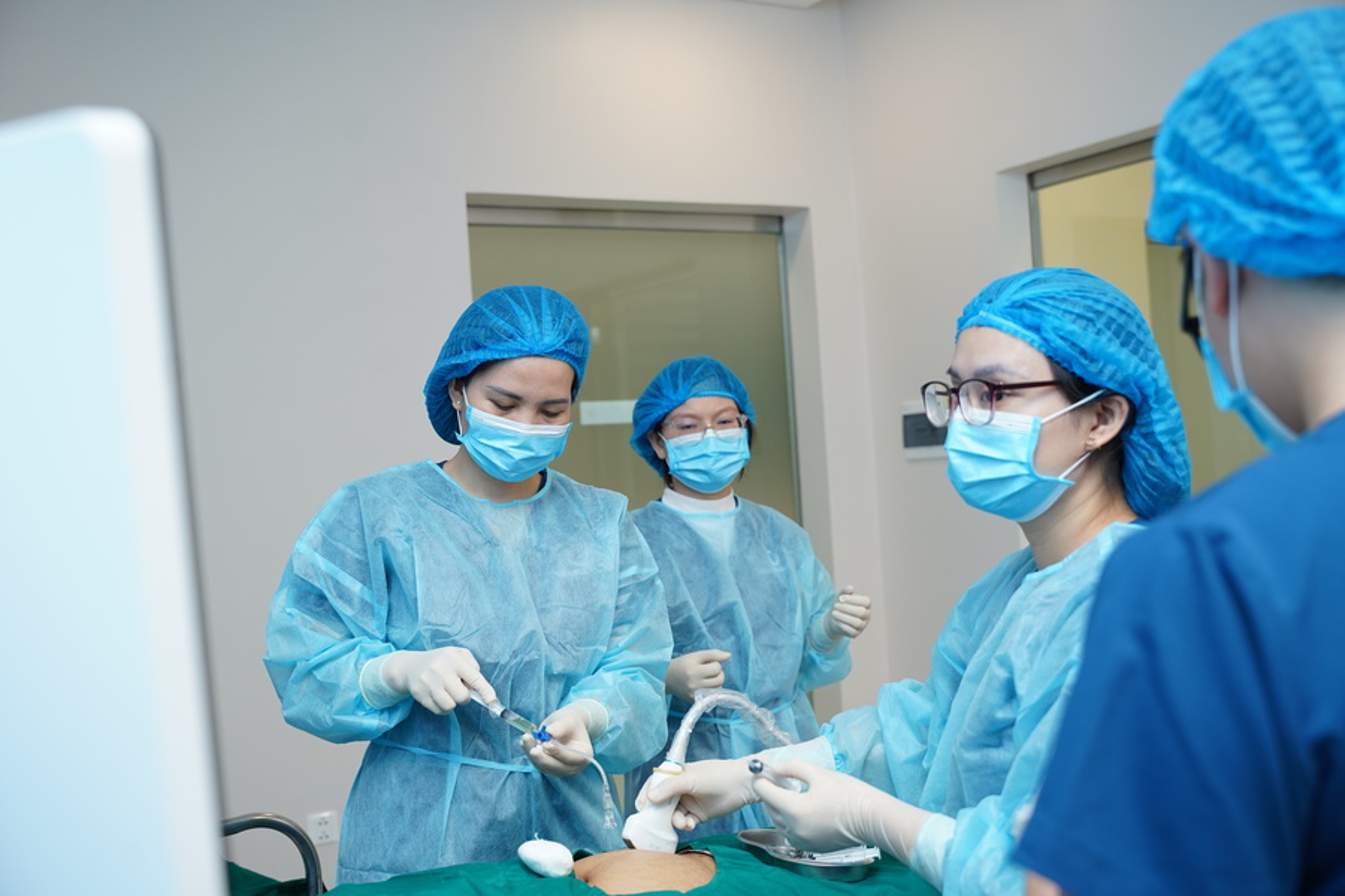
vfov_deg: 35.1
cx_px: 672
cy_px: 448
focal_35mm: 38
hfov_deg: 50.7
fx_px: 1420
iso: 400
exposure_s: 1/160
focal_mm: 38
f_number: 4
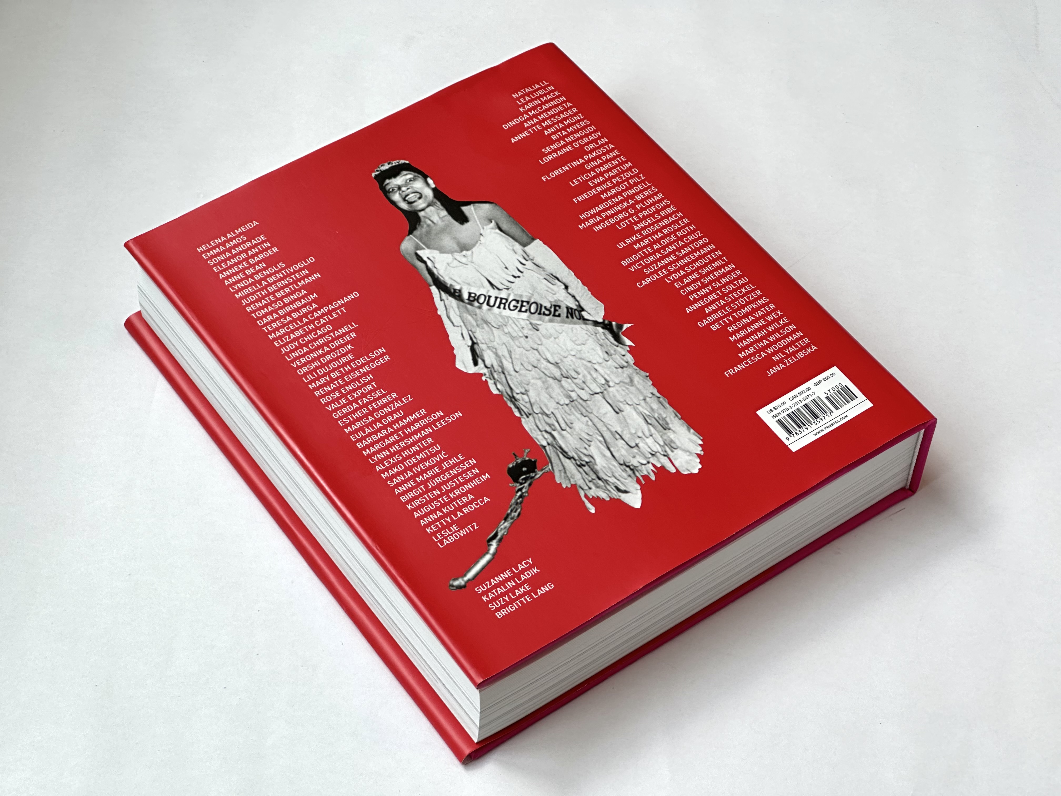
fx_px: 2360
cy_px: 398
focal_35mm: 77
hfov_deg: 25.3
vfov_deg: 19.1
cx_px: 530
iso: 32
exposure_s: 1/107
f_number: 2.8
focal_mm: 9
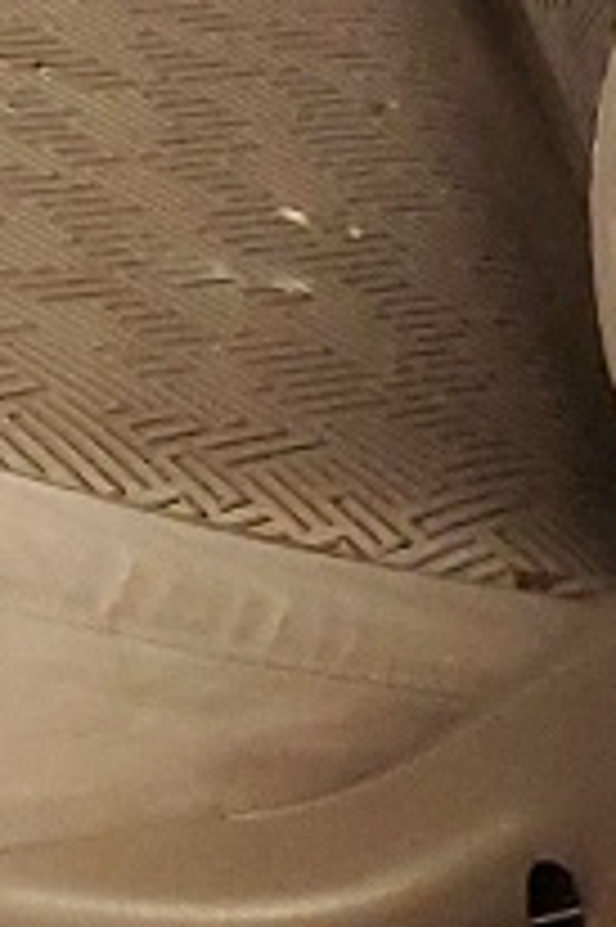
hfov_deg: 6.0
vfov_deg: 9.0
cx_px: -1268
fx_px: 5399
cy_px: -1188
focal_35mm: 210
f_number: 1.5
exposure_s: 1/60.2
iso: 248
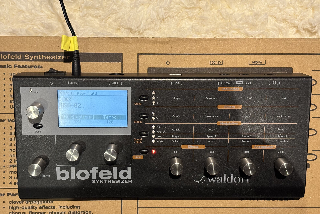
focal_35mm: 55
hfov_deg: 36.2
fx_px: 489
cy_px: 119
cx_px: 158
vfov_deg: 24.6
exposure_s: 1/33
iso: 200
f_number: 1.6
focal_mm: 5.96
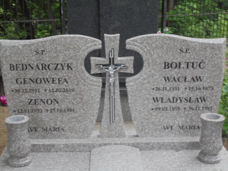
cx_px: 114
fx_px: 369
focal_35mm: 56
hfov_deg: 34.3
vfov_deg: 26.1
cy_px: 86
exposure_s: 1/25
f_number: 5.2
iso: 400
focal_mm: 10.1
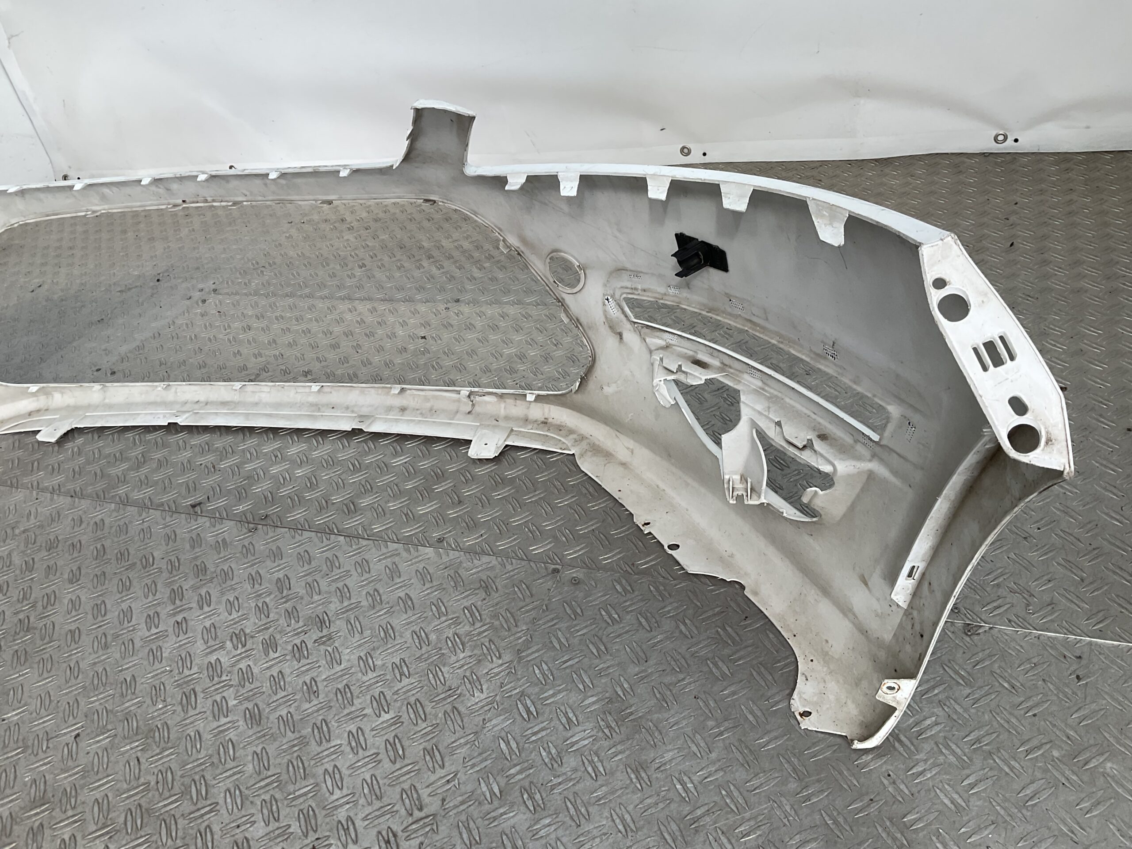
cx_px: 566
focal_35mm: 29
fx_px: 948
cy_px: 424
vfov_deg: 48.2
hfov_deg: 61.7
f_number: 1.8
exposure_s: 1/324
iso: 16
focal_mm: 3
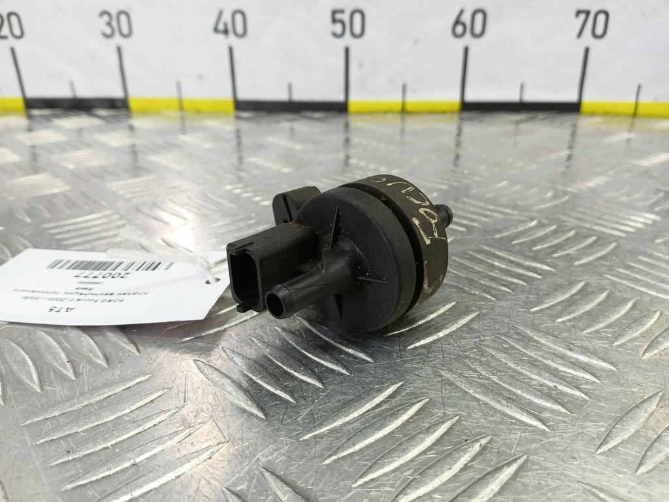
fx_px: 445
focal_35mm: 23
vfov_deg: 58.9
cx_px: 334
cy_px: 251
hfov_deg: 73.9
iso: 150
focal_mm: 4.11
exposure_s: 1/50
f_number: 1.6
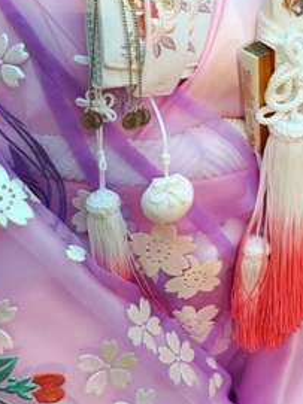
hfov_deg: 24.4
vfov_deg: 31.7
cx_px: 173
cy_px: 110
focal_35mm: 60
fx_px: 701
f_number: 2.2
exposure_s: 1/60
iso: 50
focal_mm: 4.15
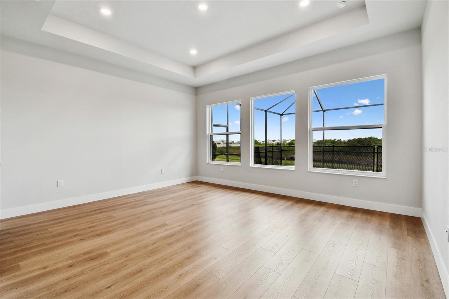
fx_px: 187
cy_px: 150
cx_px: 224
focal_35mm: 15
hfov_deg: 100.4
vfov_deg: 77.3
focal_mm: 10
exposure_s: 1/100
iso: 100
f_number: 7.1
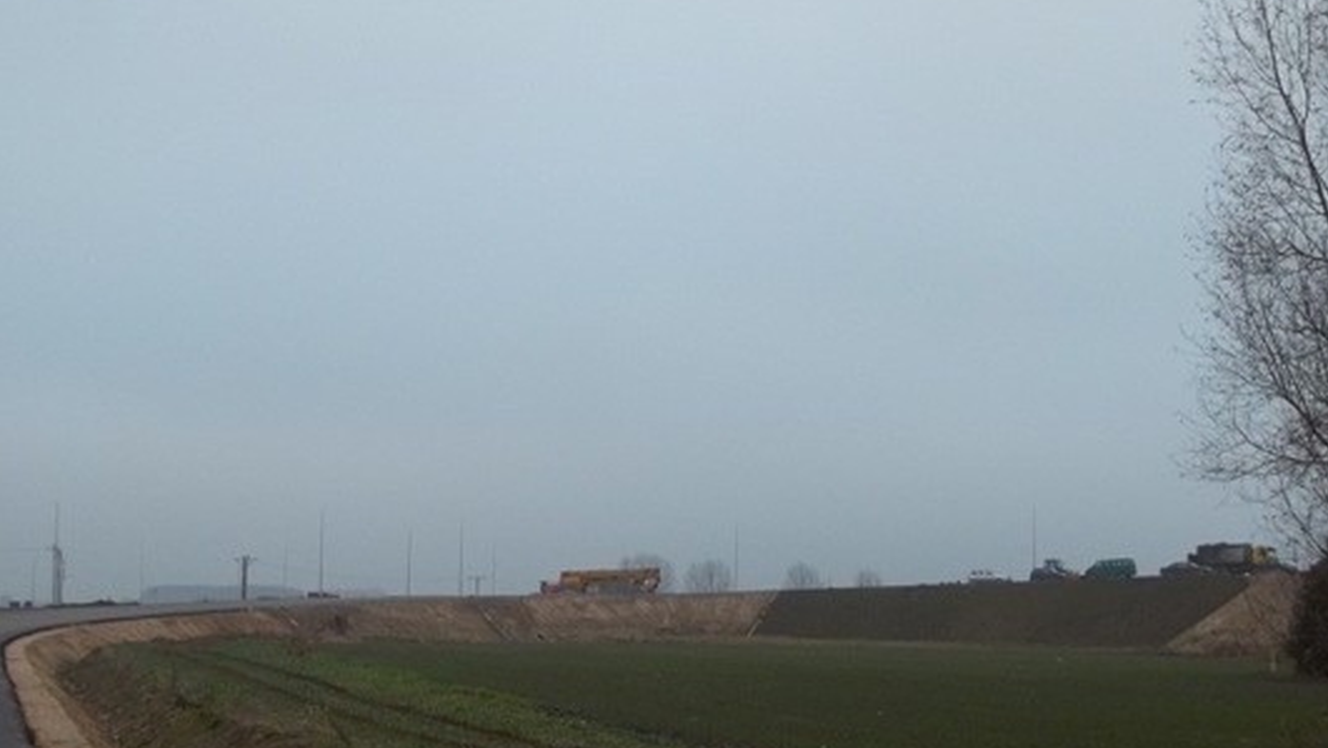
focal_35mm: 52
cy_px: 563
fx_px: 1832
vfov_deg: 22.8
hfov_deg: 39.8
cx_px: 638
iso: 64
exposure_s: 1/40
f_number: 3.3
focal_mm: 5.9
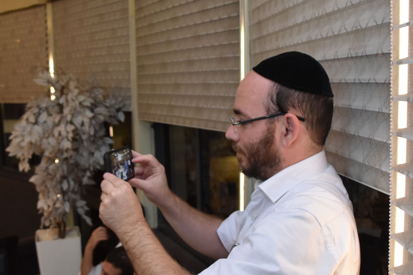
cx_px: 194
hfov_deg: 36.2
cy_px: 125
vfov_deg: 24.6
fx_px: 631
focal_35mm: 55
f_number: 3.8
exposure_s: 1/60
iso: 1100
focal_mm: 22
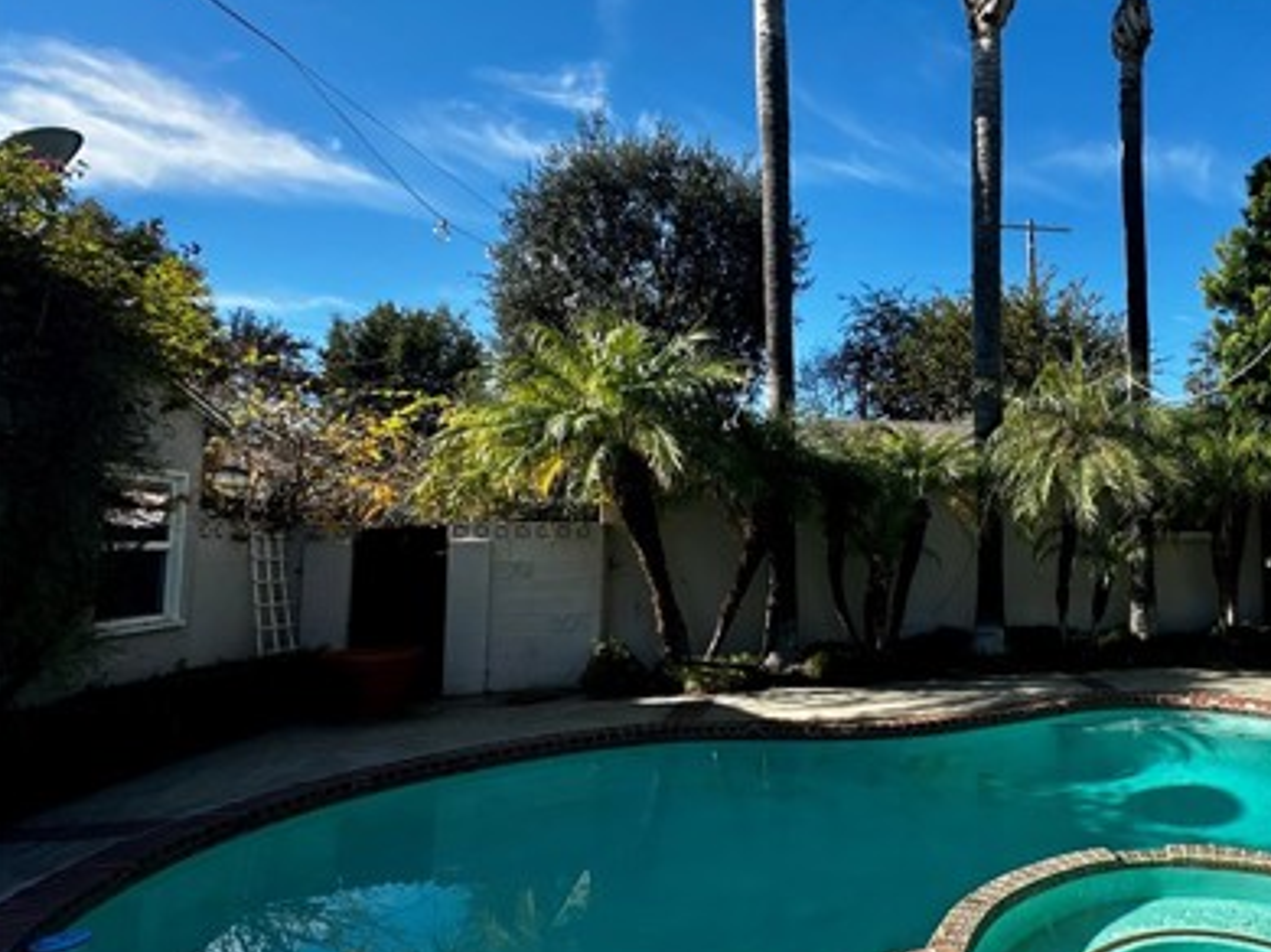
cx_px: 1030
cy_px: 479
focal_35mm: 23
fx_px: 844
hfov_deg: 66.6
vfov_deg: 58.8
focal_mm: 2.22
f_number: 2.2
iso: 40
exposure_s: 1/868
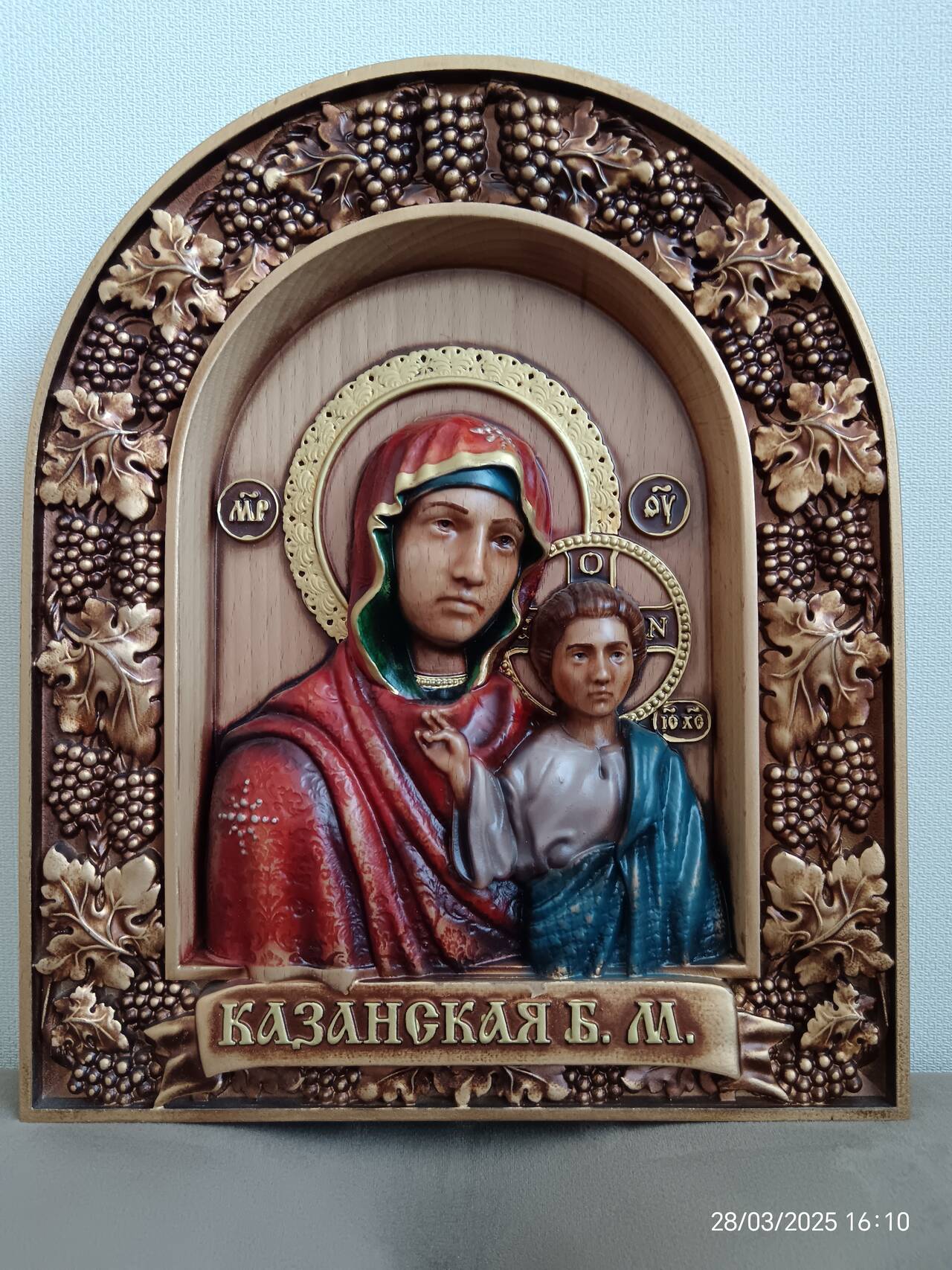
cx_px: 476
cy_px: 635
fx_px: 990
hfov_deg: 51.3
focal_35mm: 27
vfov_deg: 65.3
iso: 820
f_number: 1.9
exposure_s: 1/25
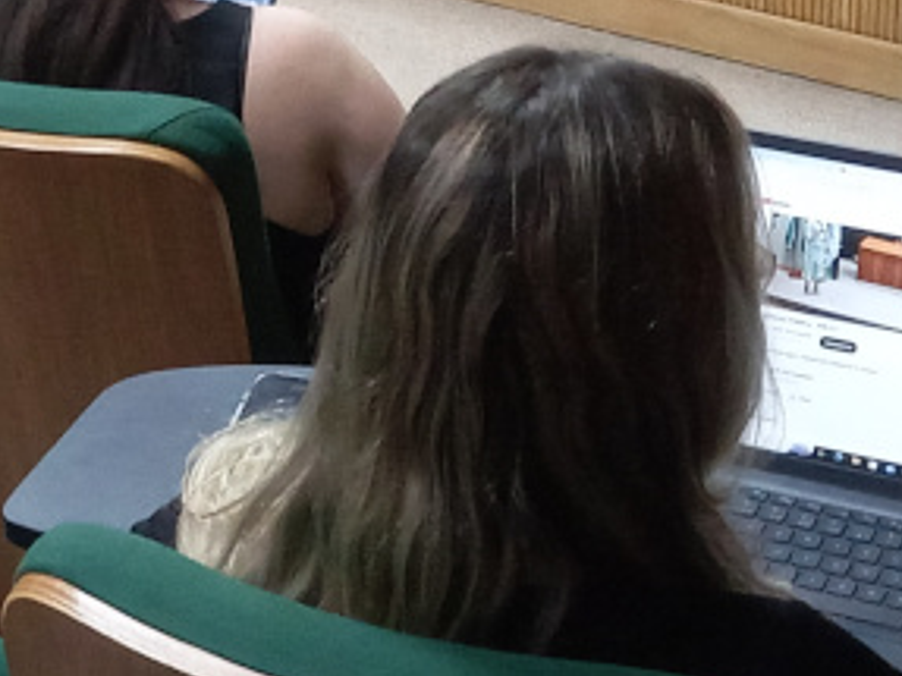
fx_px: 4376
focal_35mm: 168
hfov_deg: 11.5
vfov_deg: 8.8
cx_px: -179
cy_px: 17
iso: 250
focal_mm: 4.6
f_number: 2
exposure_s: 1/24
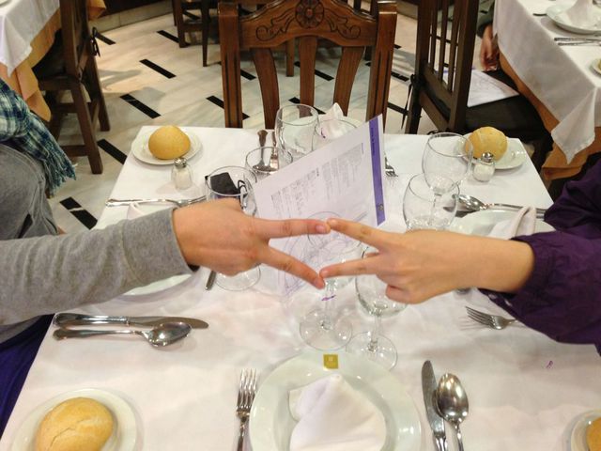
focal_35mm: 33
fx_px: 573
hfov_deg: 55.4
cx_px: 300
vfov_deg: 42.9
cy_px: 226
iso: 160
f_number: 2.4
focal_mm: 4.13
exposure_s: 1/20
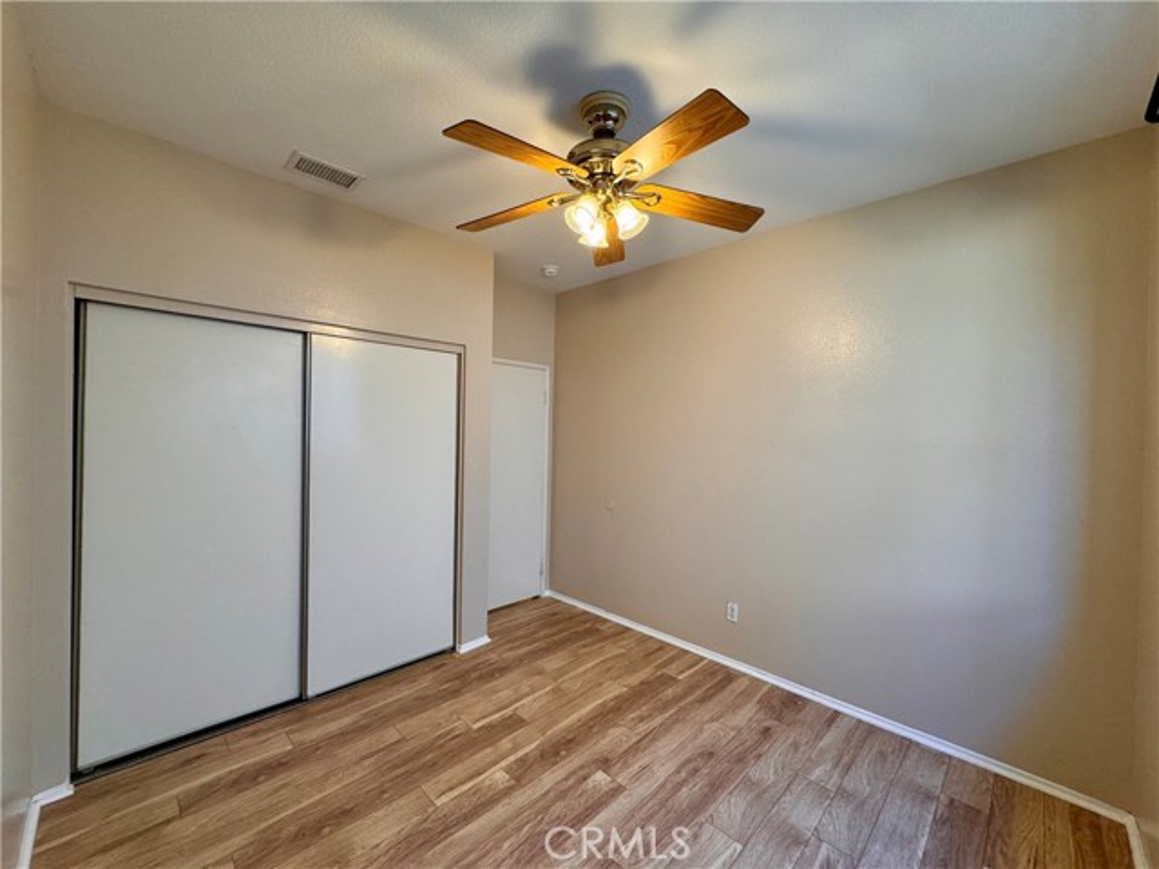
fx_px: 469
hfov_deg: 102.1
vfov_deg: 85.7
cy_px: 434
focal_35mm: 14
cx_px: 580
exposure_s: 1/120
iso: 250
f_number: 2.2
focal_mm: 2.22
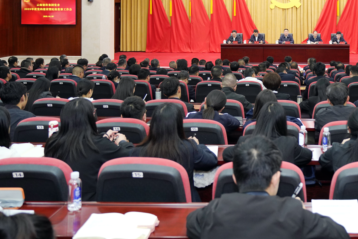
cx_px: 284
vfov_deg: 27.1
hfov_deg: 39.6
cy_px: 23
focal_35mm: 48
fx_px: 477
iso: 800
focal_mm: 26
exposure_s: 1/160
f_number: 2.8
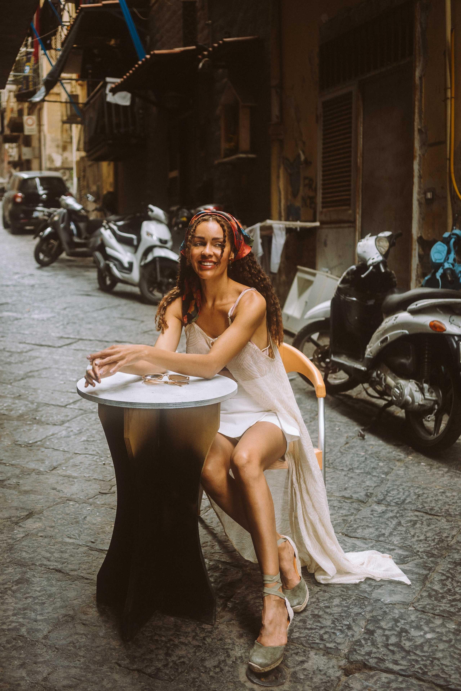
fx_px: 672
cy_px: 346
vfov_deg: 54.4
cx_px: 230
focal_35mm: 35
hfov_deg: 37.9
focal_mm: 35
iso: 250
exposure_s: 1/125
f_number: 2.8
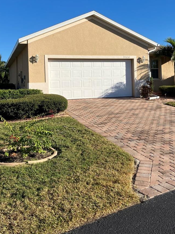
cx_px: 97
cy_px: 84
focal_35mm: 39
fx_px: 263
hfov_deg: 36.8
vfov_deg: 47.3
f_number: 1.8
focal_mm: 3.99
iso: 32
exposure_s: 1/2114
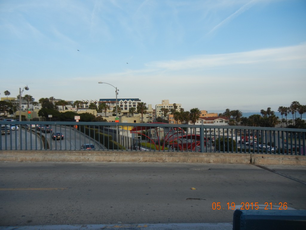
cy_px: 115
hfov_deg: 60.0
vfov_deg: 46.8
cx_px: 153
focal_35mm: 30
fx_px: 265
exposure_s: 1/444
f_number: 3.5
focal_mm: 5.4
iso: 160
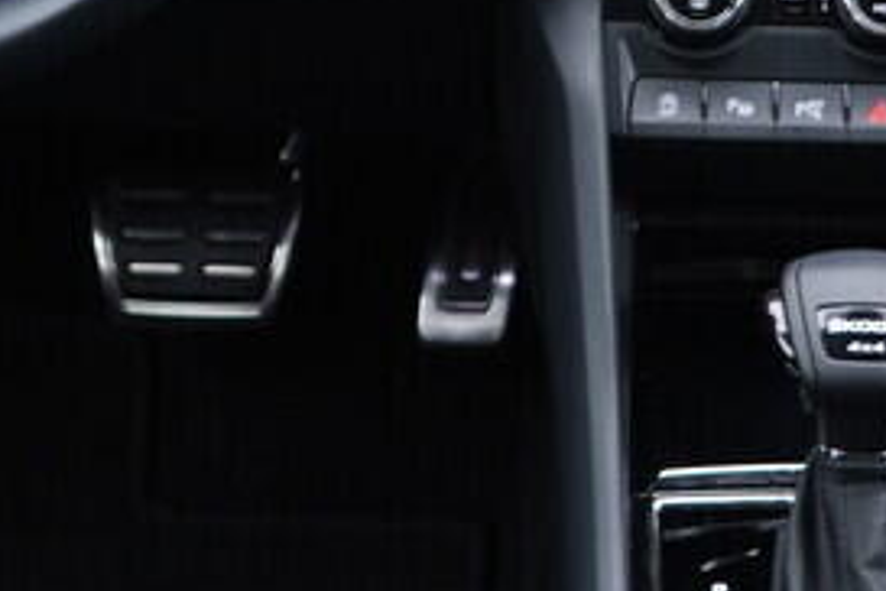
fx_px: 3322
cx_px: 691
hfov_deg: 15.1
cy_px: -135
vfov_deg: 10.0
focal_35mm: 135
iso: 250
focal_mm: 24
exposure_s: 1/40
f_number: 2.8
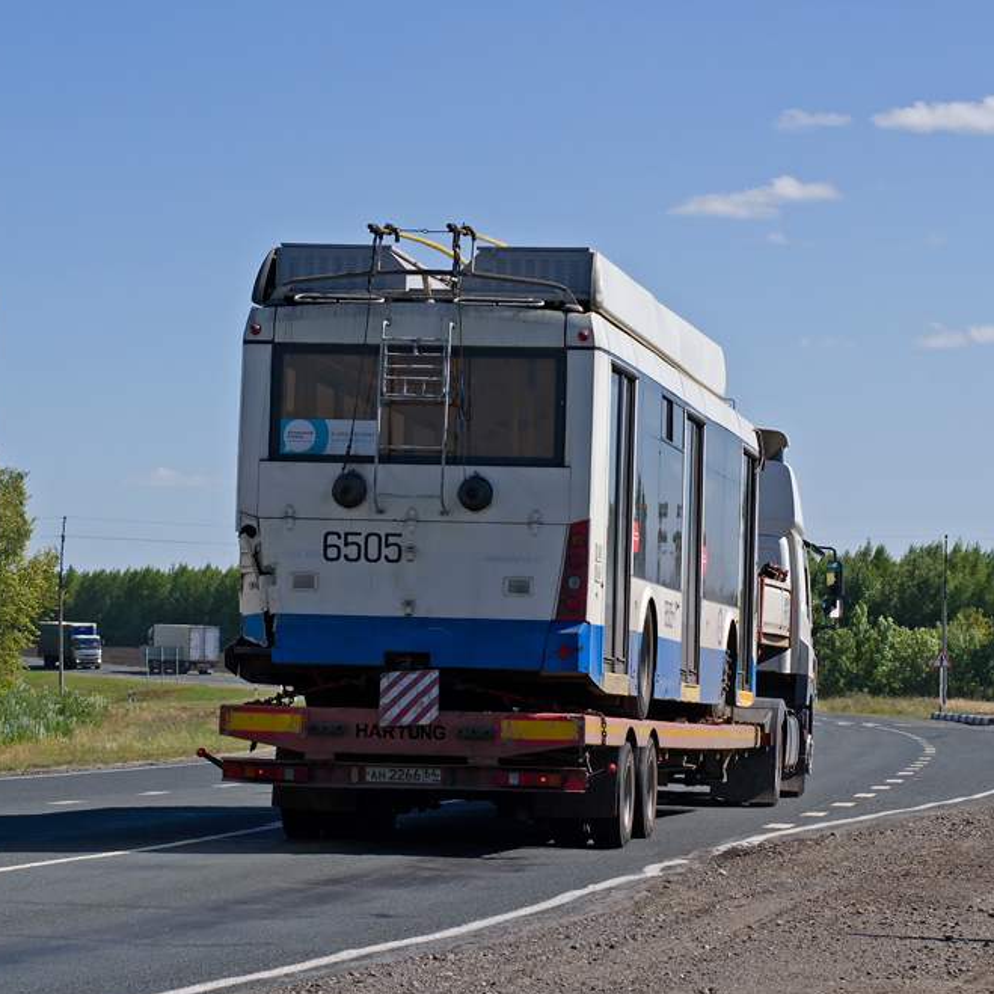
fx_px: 3769
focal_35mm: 116
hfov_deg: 15.0
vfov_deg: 15.0
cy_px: 431
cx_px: 501
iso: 200
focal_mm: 50
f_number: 6.3
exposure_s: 1/1250
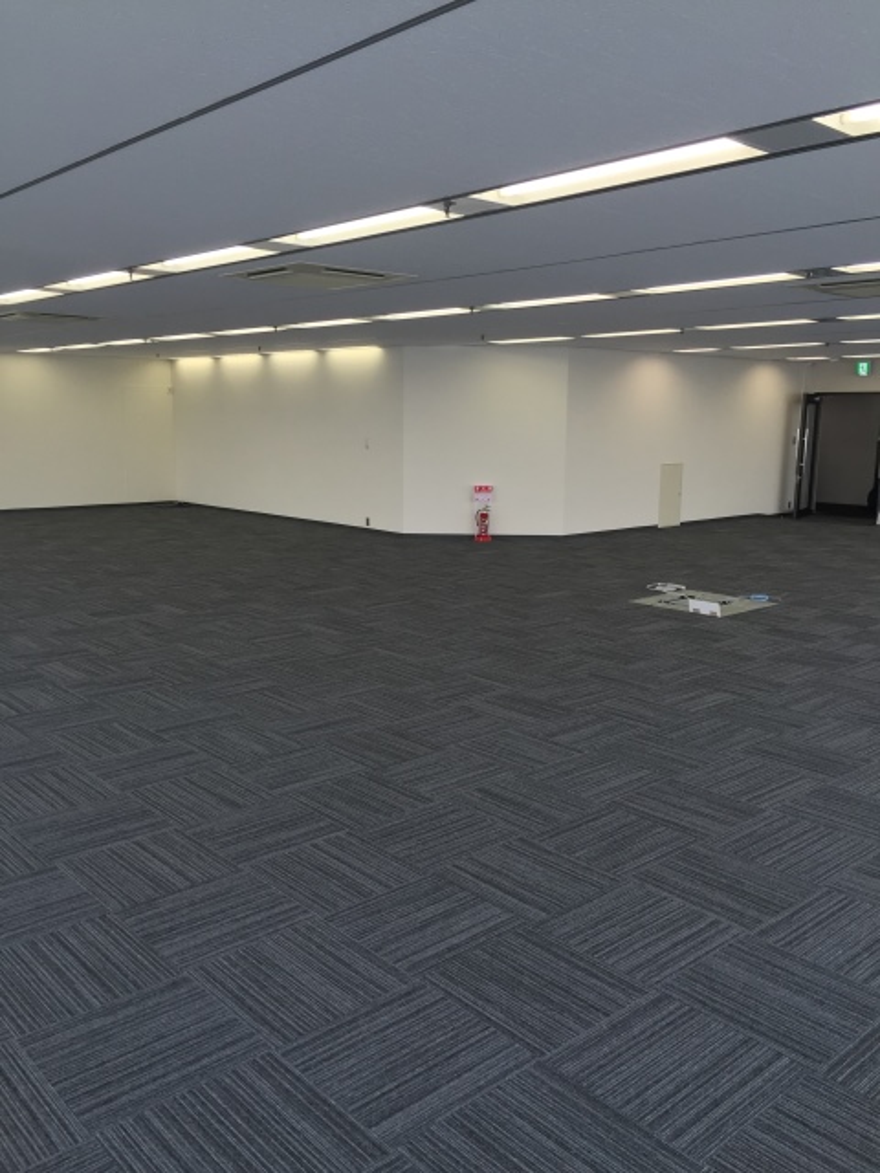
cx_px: 440
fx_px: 983
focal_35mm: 29
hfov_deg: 48.2
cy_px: 586
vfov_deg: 61.7
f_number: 2.2
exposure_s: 1/120
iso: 50
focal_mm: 4.15
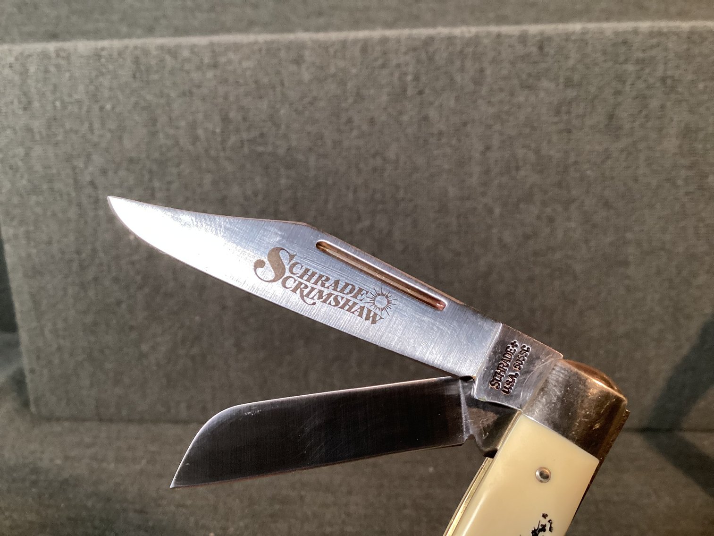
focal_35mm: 31
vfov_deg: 45.4
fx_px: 639
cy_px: 268
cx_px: 357
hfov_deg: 58.3
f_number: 2.4
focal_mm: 3.3
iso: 320
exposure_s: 1/60
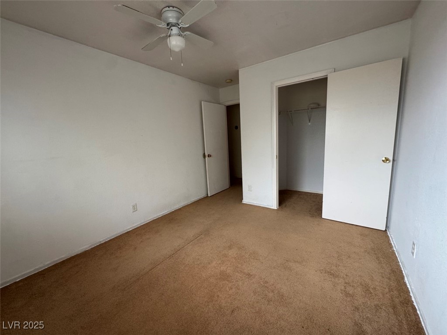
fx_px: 181
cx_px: 224
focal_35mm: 14
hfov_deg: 102.1
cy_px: 168
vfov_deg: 85.7
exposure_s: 1/99
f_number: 2.2
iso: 250
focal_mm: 2.22
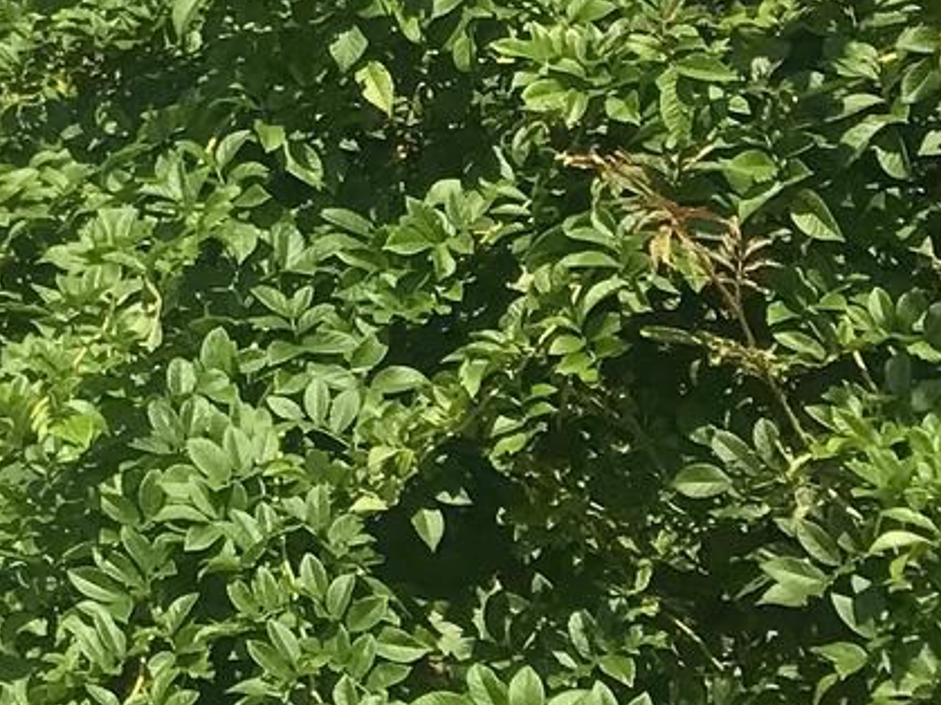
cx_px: -1121
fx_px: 3723
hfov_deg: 12.2
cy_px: -662
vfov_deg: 10.1
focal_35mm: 137
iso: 20
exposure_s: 1/1842
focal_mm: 3.99
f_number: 1.8
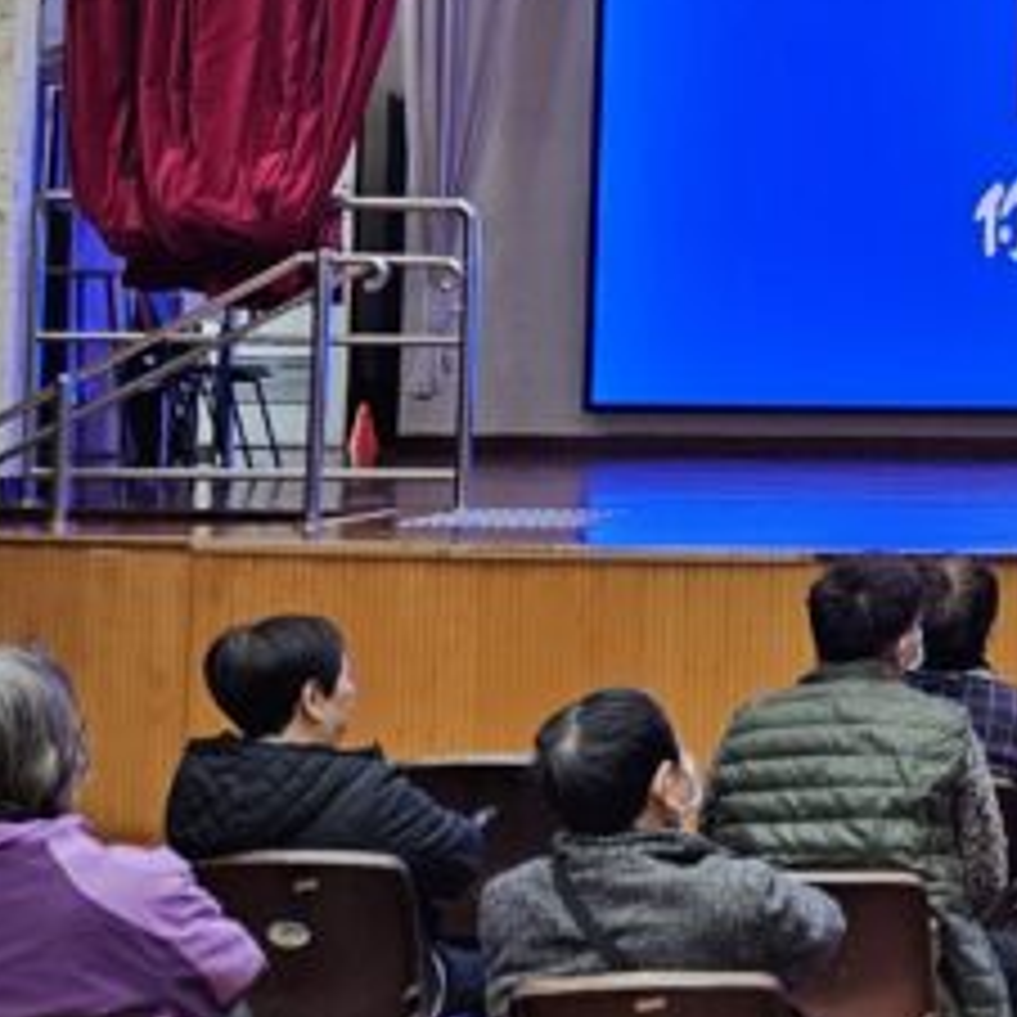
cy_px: 184
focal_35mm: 92
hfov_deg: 16.8
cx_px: 1620
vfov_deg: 18.7
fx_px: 3058
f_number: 1.8
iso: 200
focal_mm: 5.4
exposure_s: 1/100
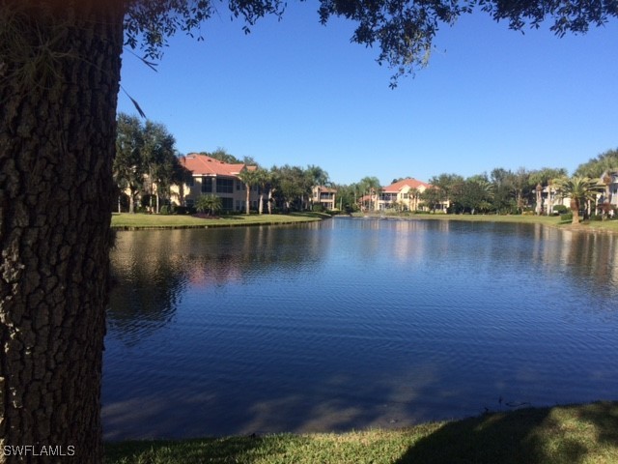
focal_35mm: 29
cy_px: 232
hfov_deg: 61.7
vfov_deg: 48.2
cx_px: 309
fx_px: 518
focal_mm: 4.15
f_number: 2.2
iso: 32
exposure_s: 1/2160
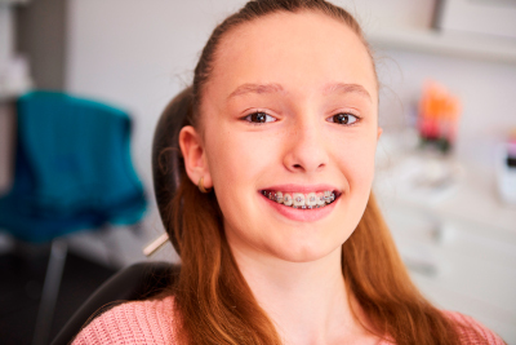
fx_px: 832
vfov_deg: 23.4
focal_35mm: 58
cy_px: 172
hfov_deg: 34.5
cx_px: 258
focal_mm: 58
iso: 250
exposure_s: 1/100
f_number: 2.8
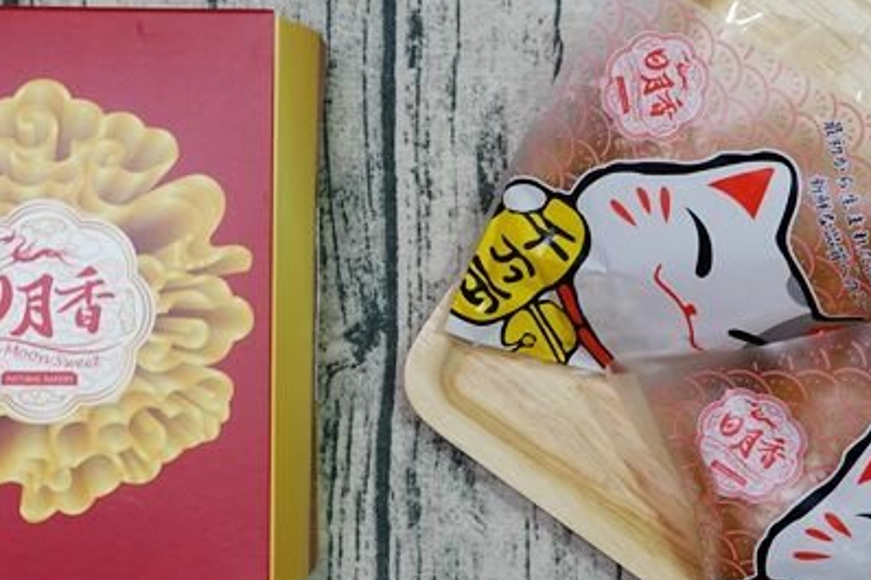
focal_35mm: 80
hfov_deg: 25.4
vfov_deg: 17.0
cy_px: 314
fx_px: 1935
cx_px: 460
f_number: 4
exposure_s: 1/50
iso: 400
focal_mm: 18.63
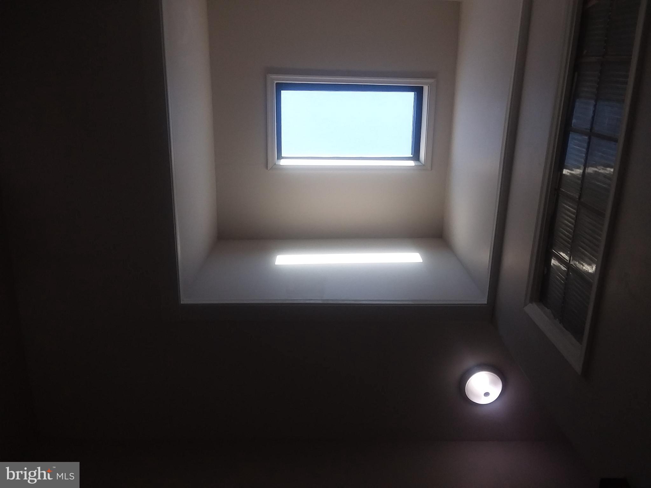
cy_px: 244
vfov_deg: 48.2
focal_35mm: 29
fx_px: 545
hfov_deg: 61.7
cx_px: 326
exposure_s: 1/133
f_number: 1.9
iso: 40
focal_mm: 2.47
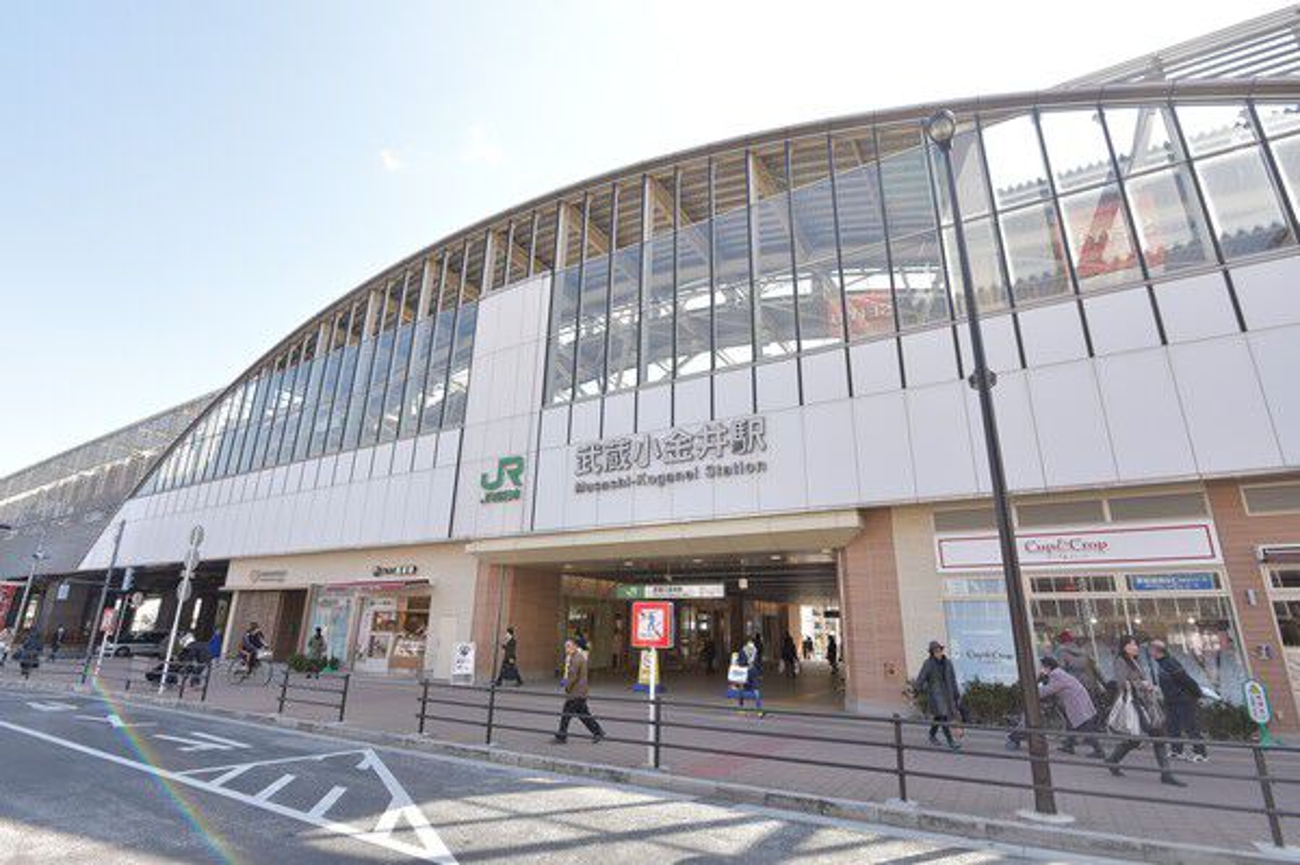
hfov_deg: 93.3
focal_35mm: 17
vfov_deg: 70.3
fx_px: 613
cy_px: 432
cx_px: 650
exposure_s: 1/250
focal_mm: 17
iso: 400
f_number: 8
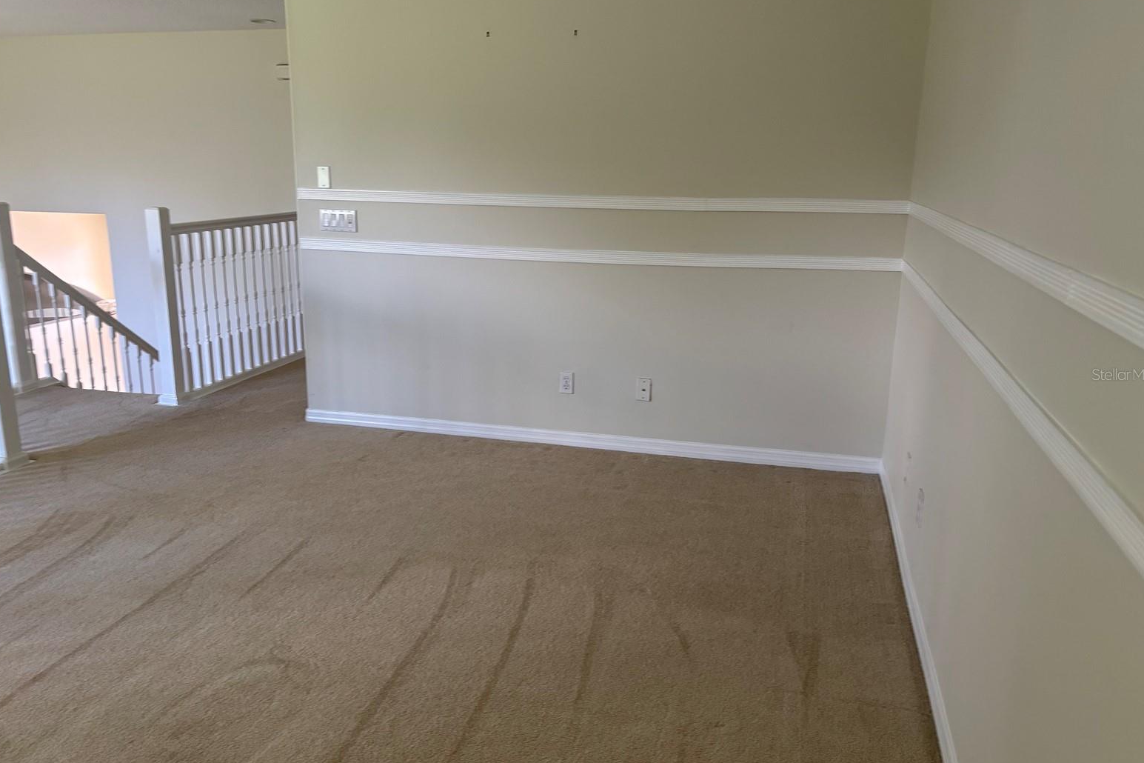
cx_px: 569
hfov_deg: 65.5
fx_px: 890
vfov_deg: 46.4
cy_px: 374
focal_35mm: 28
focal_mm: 5.96
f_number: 1.6
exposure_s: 1/74
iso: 125
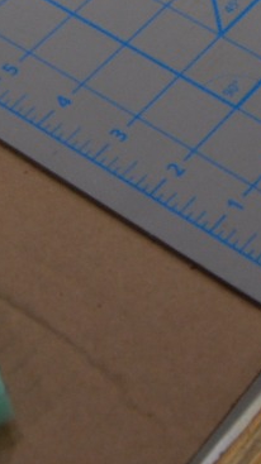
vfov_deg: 14.6
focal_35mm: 139
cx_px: 91
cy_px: -198
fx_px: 1713
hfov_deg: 8.7
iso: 400
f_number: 5
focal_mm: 20
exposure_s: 1/100
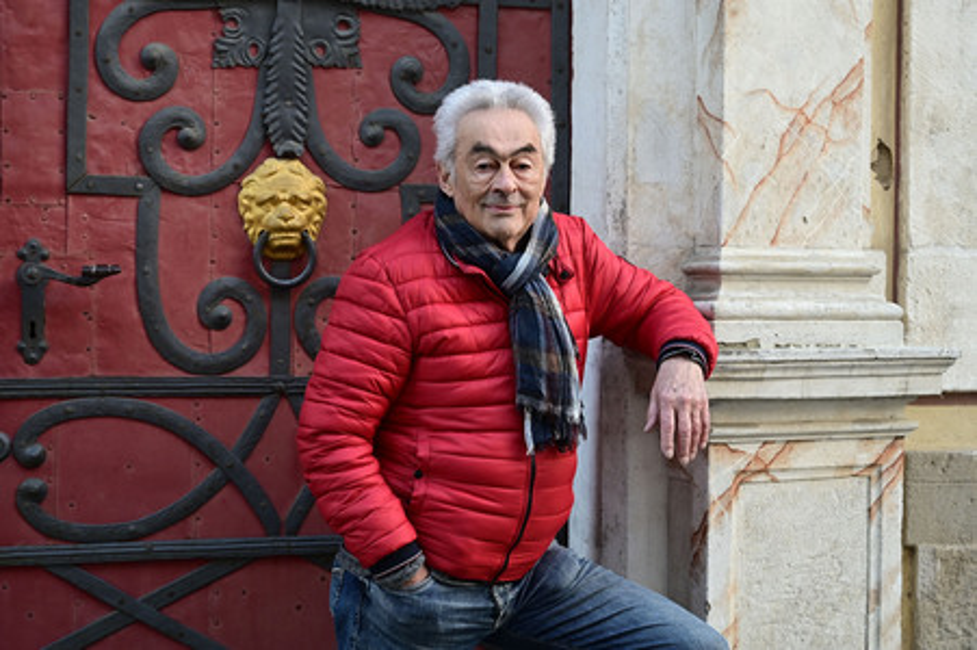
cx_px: 488
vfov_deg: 23.3
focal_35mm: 58
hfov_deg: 34.5
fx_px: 1573
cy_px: 325
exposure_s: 1/200
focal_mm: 58
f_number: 4
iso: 1600
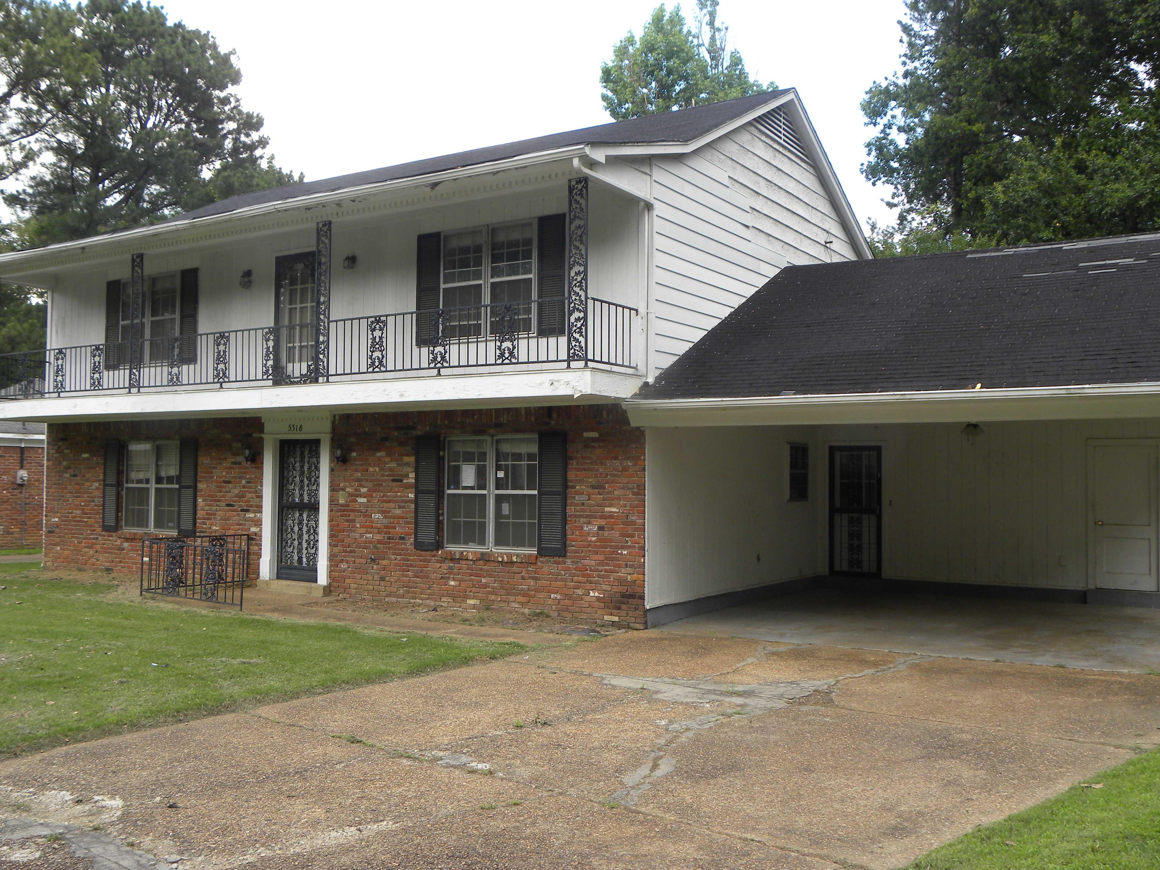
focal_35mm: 33
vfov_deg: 42.9
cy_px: 435
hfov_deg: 55.4
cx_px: 580
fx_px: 1106
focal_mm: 5.9
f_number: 3.5
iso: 64
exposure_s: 1/117
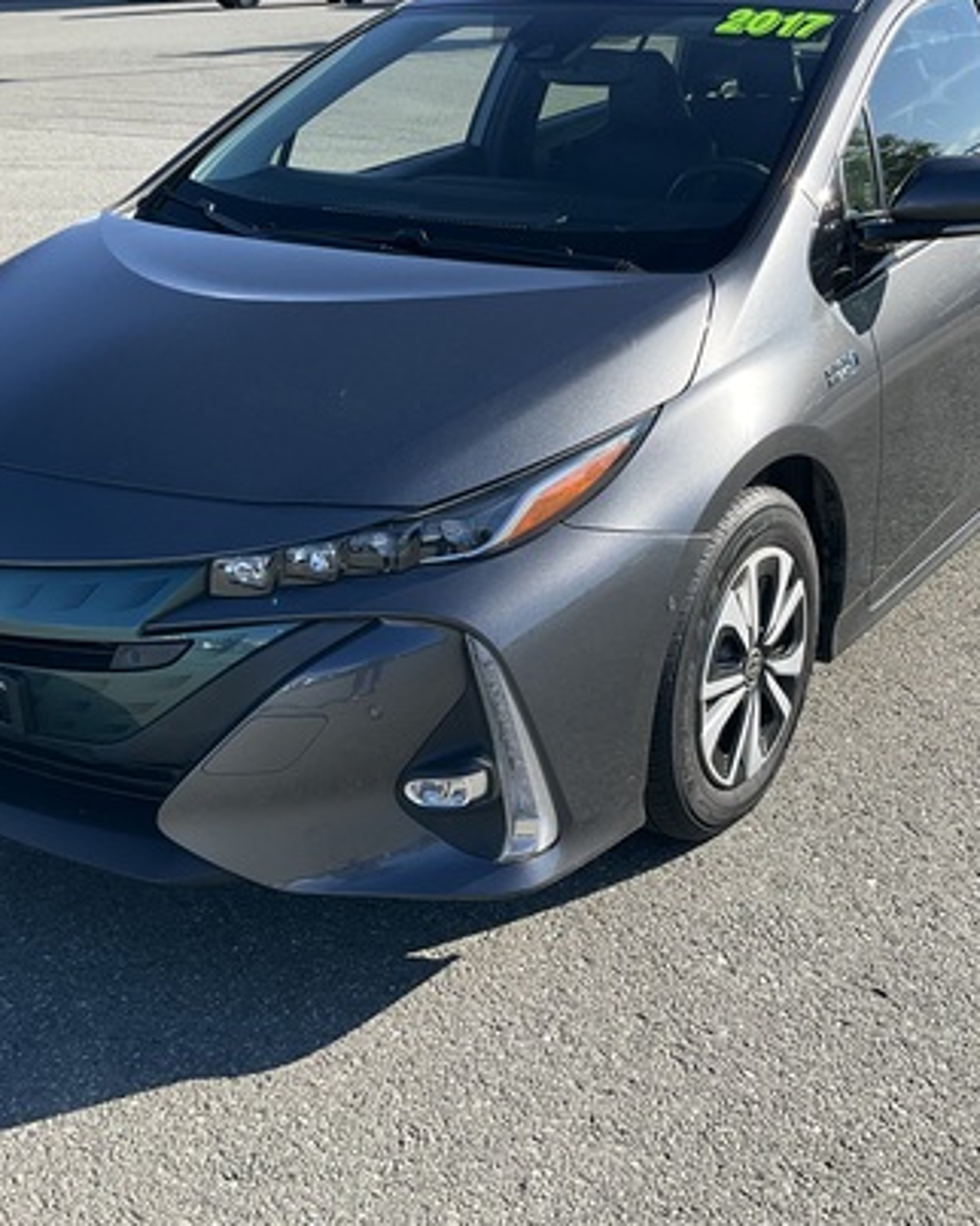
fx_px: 1633
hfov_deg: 33.4
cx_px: 517
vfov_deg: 41.0
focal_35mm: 45
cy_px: 511
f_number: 1.8
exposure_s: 1/842
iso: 25
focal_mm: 3
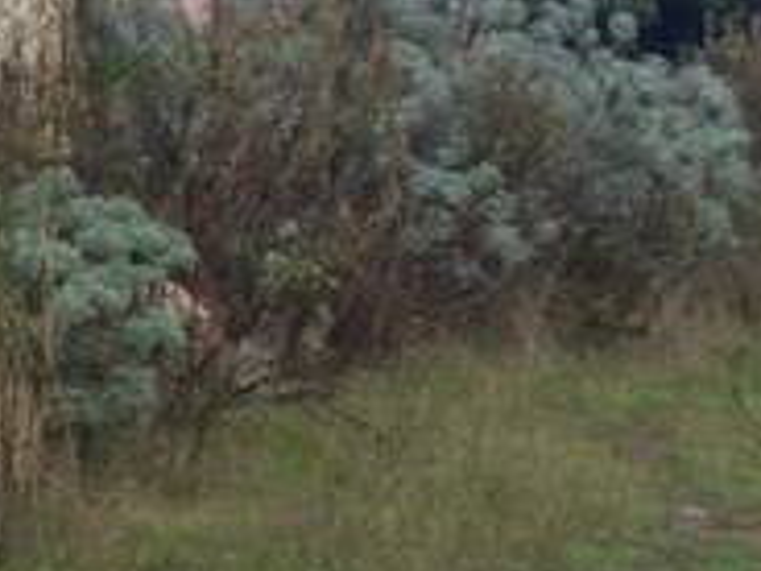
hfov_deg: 16.9
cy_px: -4
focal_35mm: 101
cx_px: -492
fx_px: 2220
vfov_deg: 14.4
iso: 32
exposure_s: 1/507
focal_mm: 4.15
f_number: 2.2
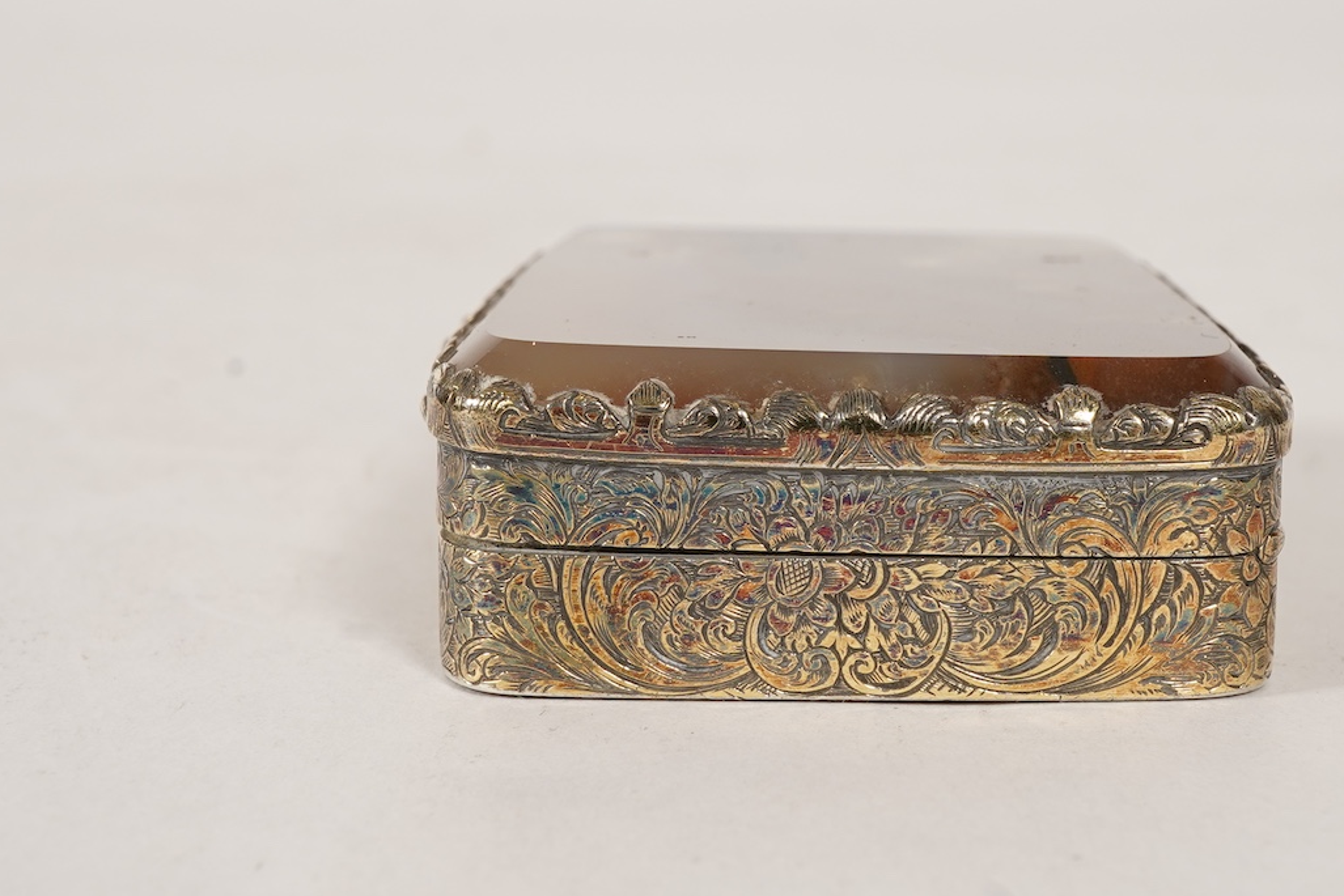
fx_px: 2576
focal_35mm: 69
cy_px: 364
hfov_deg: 29.2
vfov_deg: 19.7
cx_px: 785
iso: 400
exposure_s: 1/125
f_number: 22
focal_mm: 30
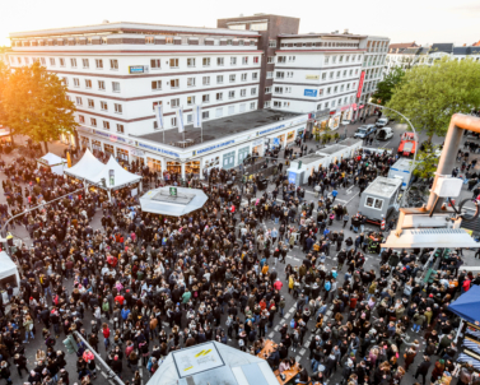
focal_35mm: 23
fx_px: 327
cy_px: 190
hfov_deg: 71.6
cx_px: 187
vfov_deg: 60.9
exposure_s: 1/50
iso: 400
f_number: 4.5
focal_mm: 20
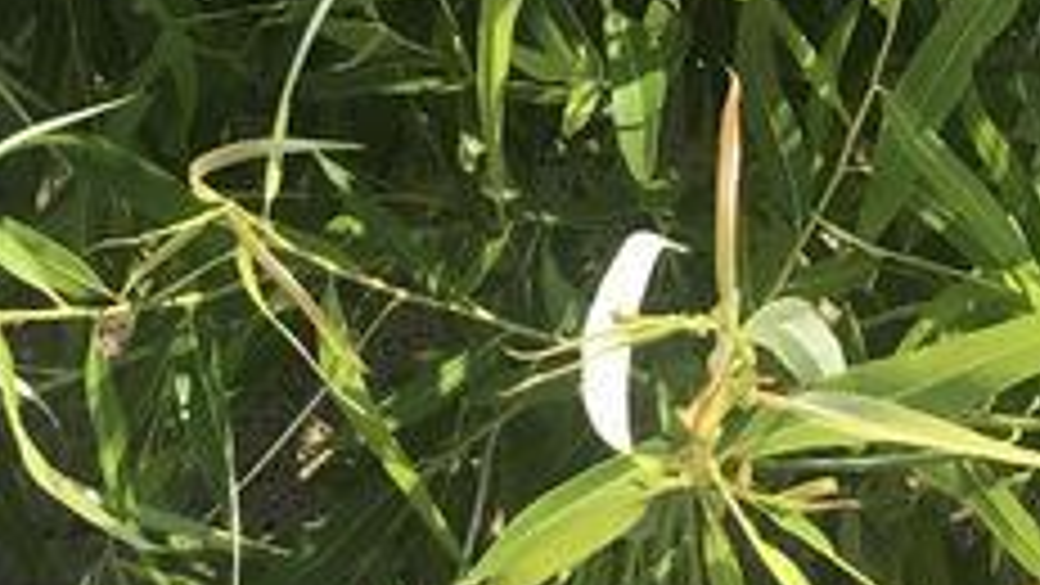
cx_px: 387
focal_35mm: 132
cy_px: -486
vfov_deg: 8.8
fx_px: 3641
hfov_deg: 16.2
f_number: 1.8
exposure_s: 1/805
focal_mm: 3.99
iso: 20
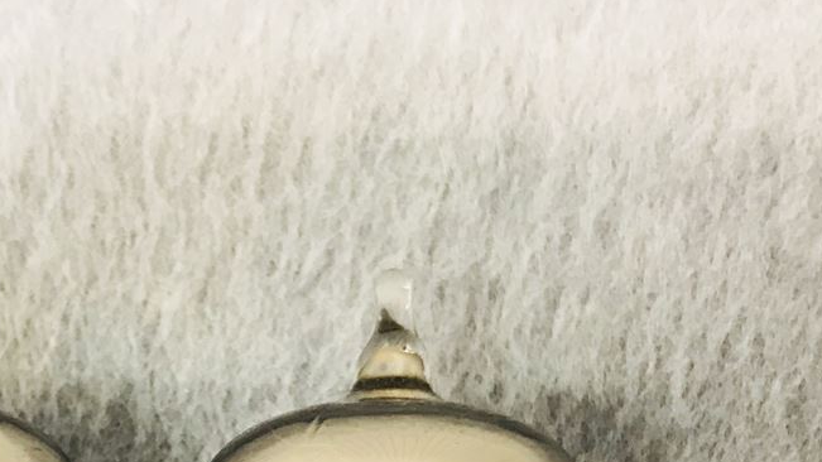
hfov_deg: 27.8
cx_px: 202
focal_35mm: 75
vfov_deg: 14.8
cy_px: 712
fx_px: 1635
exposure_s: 1/17
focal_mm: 3.99
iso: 40
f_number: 1.8
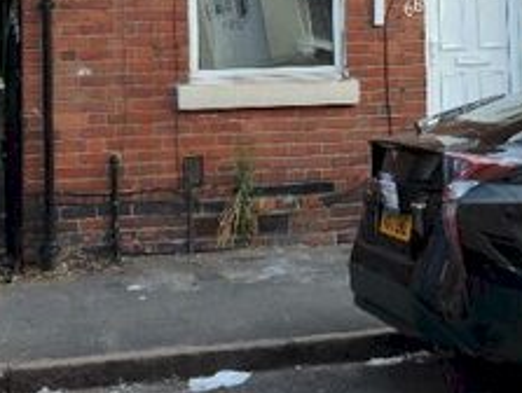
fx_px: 1420
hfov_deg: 20.7
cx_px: 363
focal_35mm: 94
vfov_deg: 15.1
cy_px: -113
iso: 100
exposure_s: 1/200
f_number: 3.1
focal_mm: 5.4
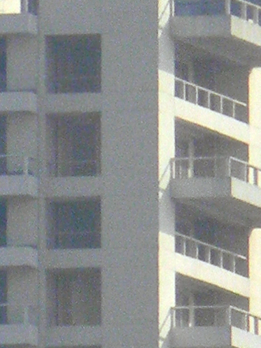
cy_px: 421
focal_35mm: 3254
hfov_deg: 0.5
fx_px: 32699
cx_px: 542
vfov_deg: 0.6
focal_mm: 75
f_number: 5.4
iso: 80
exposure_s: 1/556
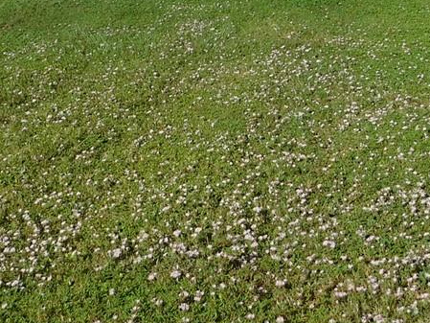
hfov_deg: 23.8
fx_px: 1019
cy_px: -45
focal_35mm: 82
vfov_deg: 17.3
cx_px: 184
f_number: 6
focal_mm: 4
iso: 125
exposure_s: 1/640
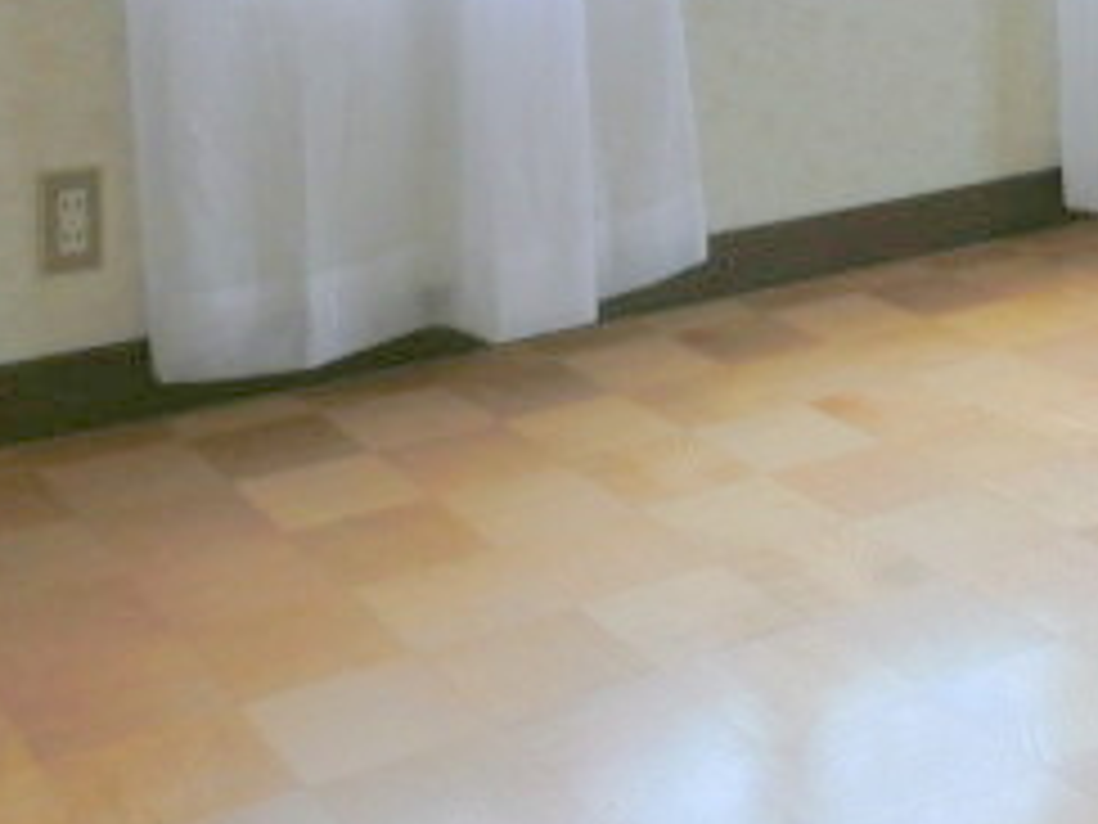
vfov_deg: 21.5
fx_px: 1998
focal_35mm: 63
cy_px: -176
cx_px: 882
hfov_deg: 30.0
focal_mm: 4.24
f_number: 3
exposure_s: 1/200
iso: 80
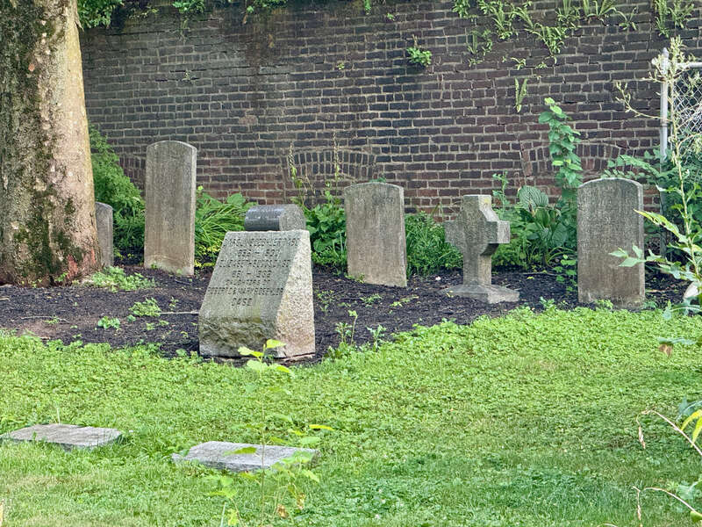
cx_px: 351
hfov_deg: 16.4
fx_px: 2434
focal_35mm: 120
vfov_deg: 12.3
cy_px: 264
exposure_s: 1/68
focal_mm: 15.66
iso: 200
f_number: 2.8
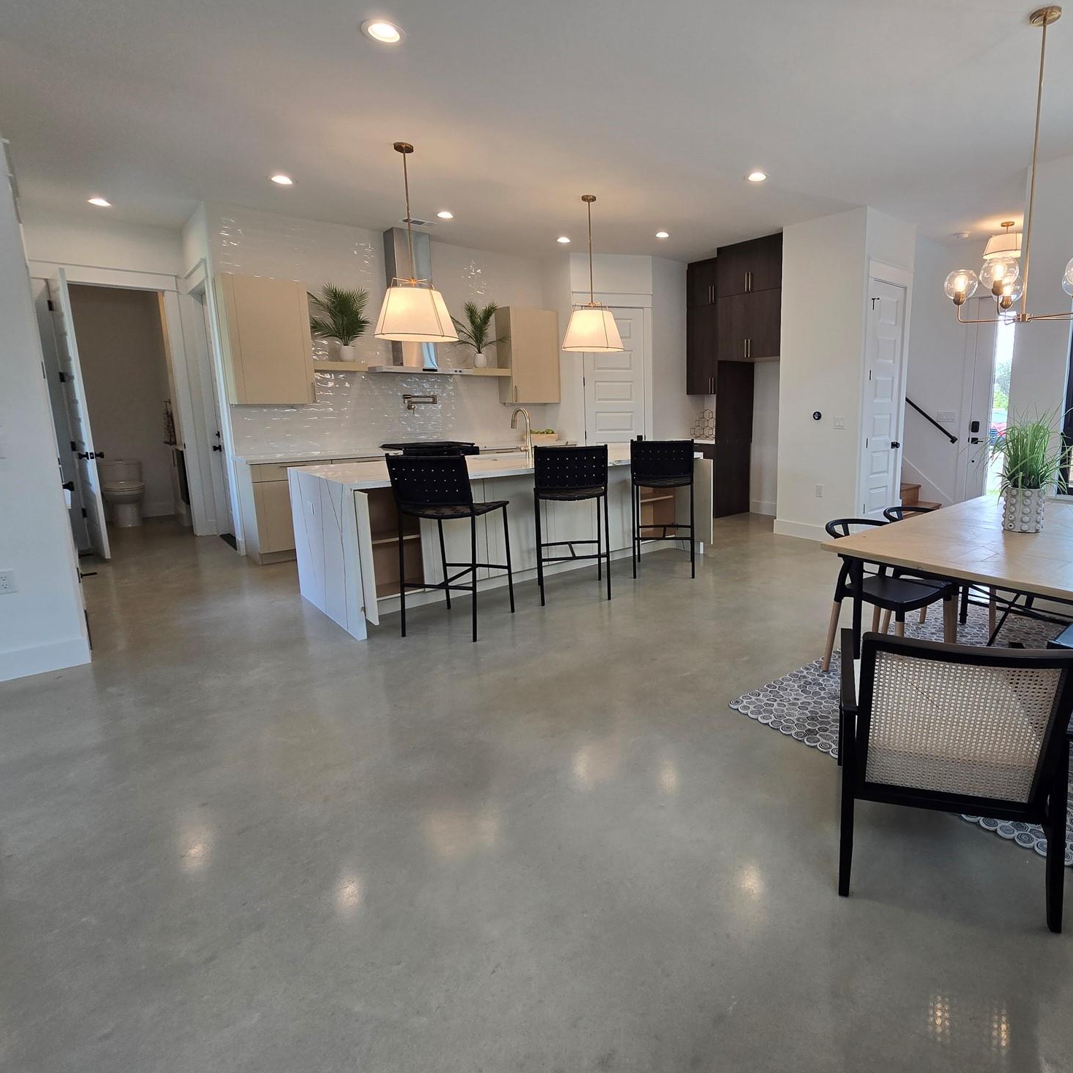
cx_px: 690
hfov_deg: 85.2
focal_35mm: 16
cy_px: 515
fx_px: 561
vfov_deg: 87.4
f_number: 2.2
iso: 50
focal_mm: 2.2
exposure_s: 1/120
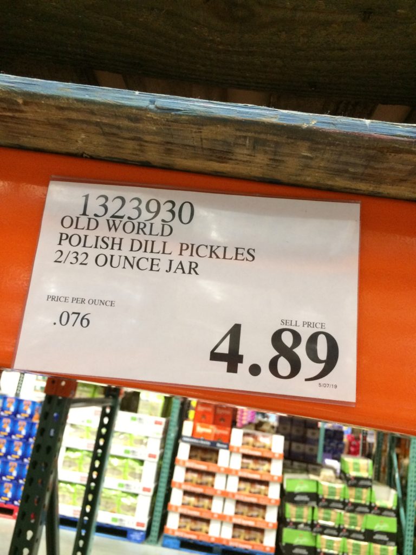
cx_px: 208
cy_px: 278
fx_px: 465
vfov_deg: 61.7
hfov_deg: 48.2
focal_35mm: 29
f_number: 2.2
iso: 200
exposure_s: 1/30
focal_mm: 4.15
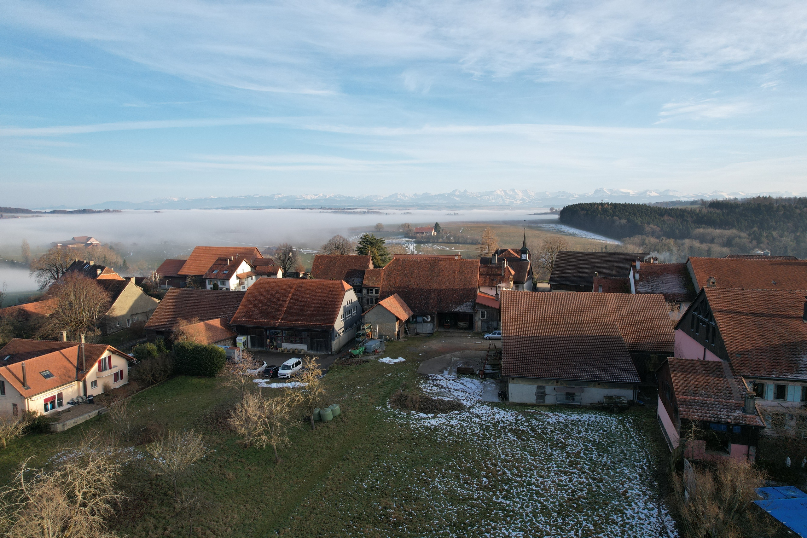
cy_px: 269
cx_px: 404
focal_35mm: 22
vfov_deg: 57.2
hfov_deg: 78.6
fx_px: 493
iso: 100
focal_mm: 8.38
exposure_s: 1/725
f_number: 2.8
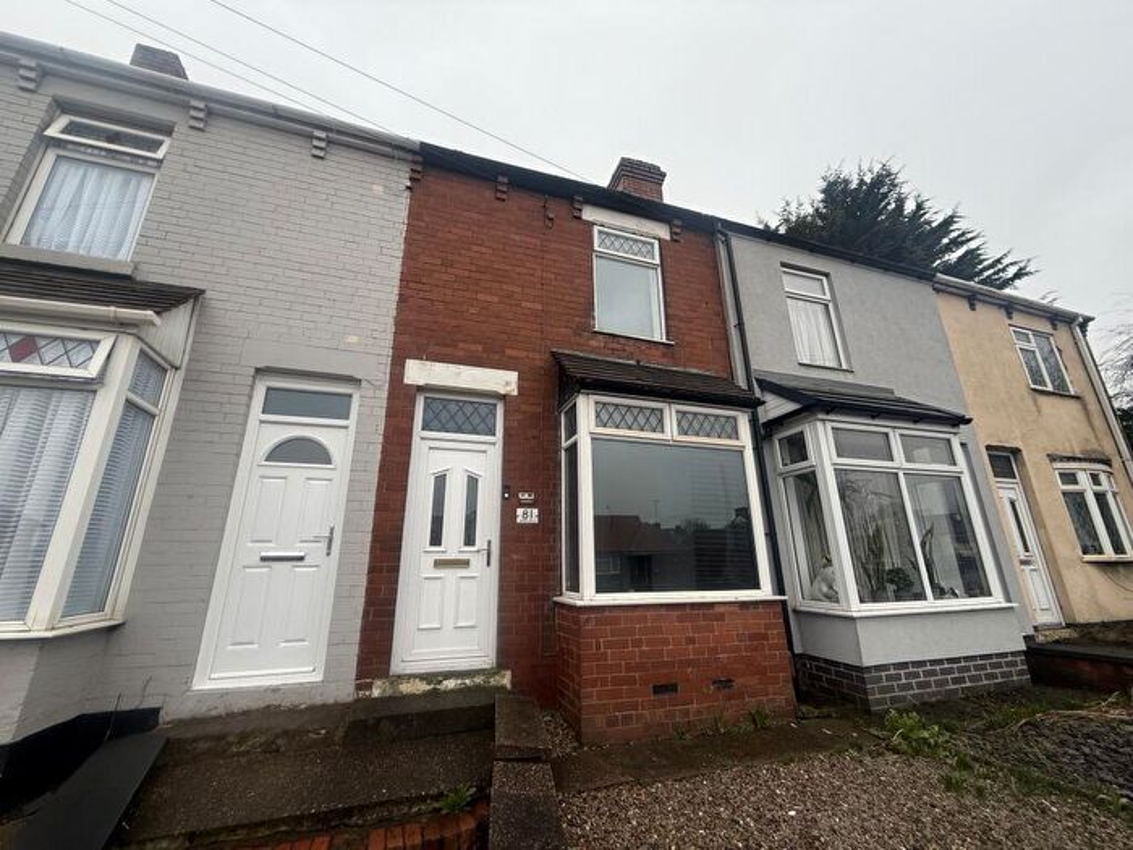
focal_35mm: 14
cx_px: 566
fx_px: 458
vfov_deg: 85.7
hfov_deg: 102.1
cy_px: 425
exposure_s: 1/136
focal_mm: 2.22
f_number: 2.2
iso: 50
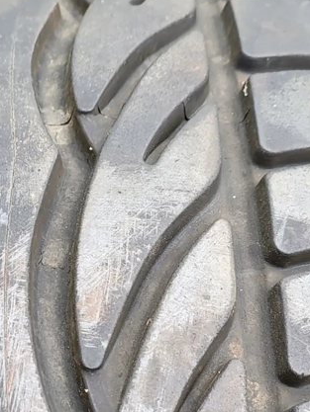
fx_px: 955
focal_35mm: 80
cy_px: 408
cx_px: 18
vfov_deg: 23.4
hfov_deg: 18.1
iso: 317
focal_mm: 4.71
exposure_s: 1/50.1
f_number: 1.7
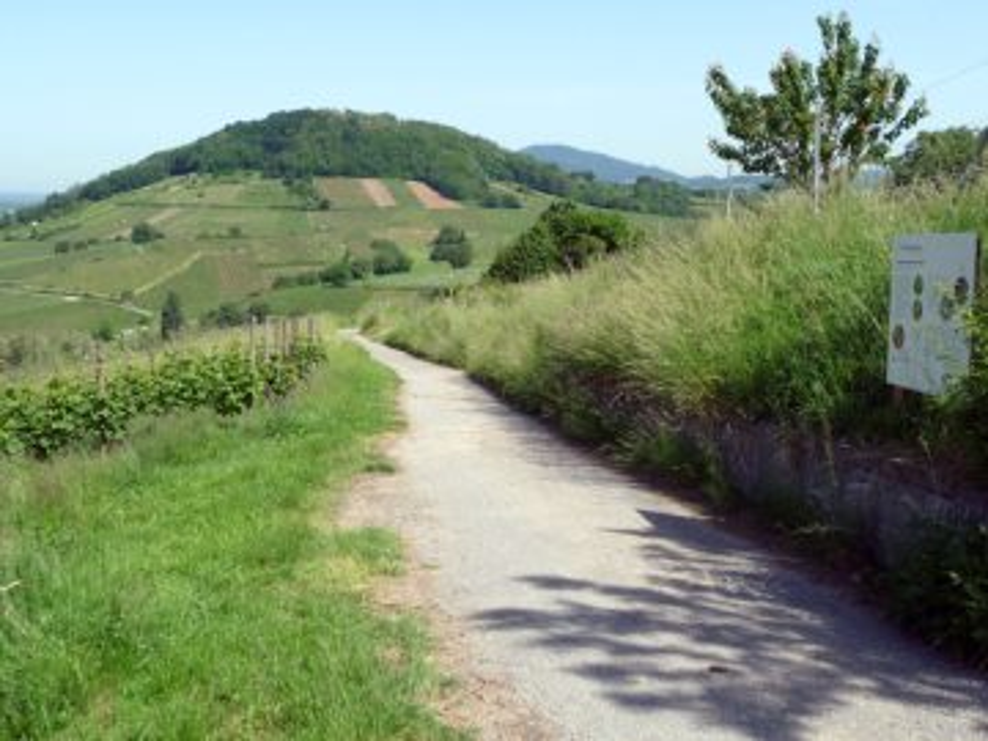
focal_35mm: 36
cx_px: 494
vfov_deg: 39.7
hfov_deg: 51.4
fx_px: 1028
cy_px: 370
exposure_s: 1/640
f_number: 3.7
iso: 100
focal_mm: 6
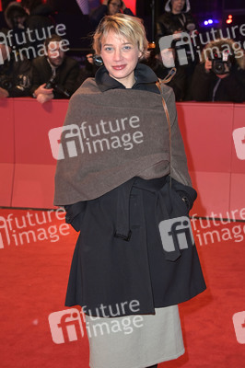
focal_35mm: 56
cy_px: 184
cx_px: 122
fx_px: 573
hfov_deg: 24.2
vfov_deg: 35.7
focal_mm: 56
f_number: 5
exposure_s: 1/250
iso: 800
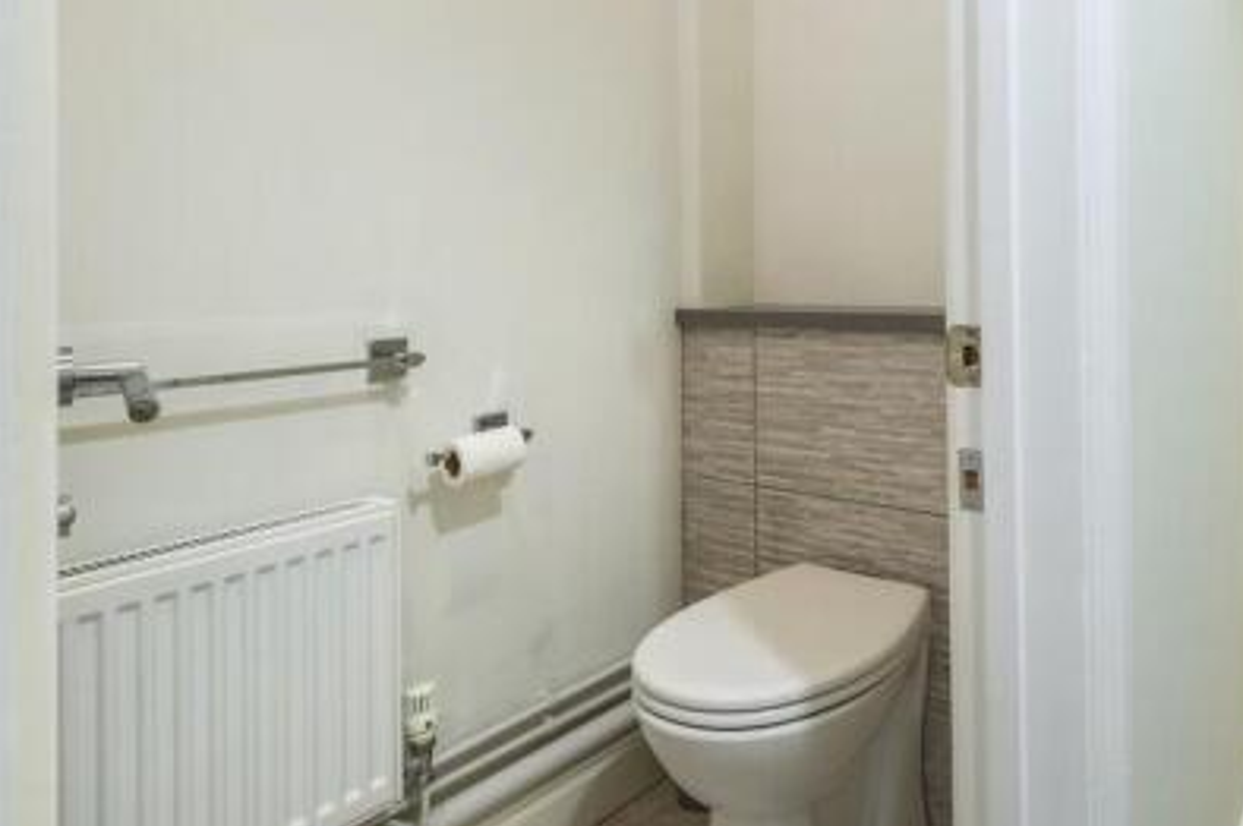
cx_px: 855
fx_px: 862
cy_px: 254
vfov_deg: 50.0
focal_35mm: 25
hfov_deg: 69.0
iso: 160
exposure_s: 1/4
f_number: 7.1
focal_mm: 10.3
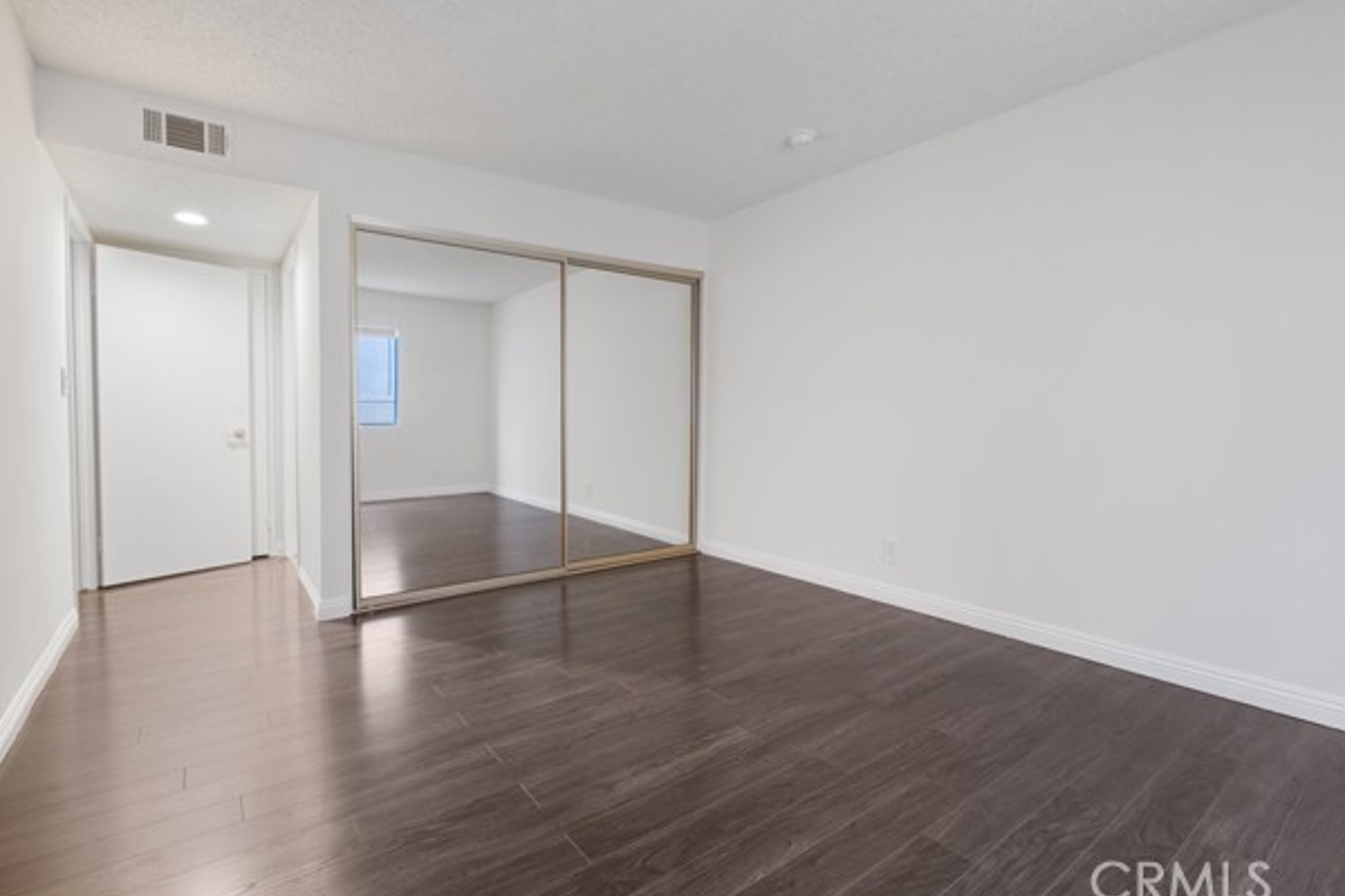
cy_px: 436
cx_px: 657
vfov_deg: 73.7
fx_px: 598
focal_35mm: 16
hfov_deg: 96.7
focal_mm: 10
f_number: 10
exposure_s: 3.2
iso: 250
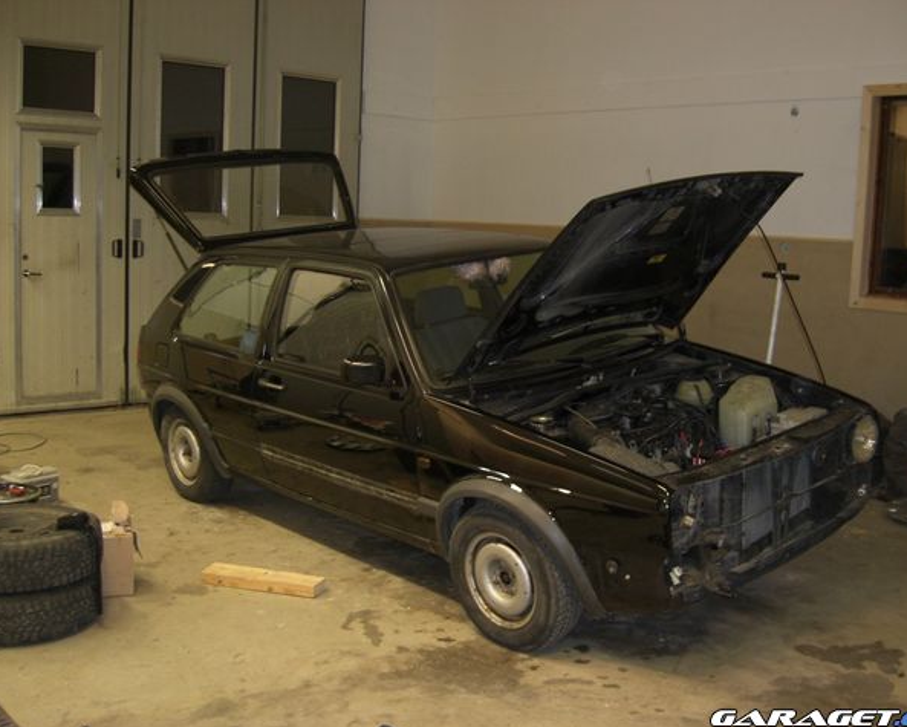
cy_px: 366
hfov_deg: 45.7
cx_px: 483
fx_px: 1074
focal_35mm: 40
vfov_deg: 37.4
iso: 200
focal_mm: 7.9
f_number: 2.8
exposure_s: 1/30
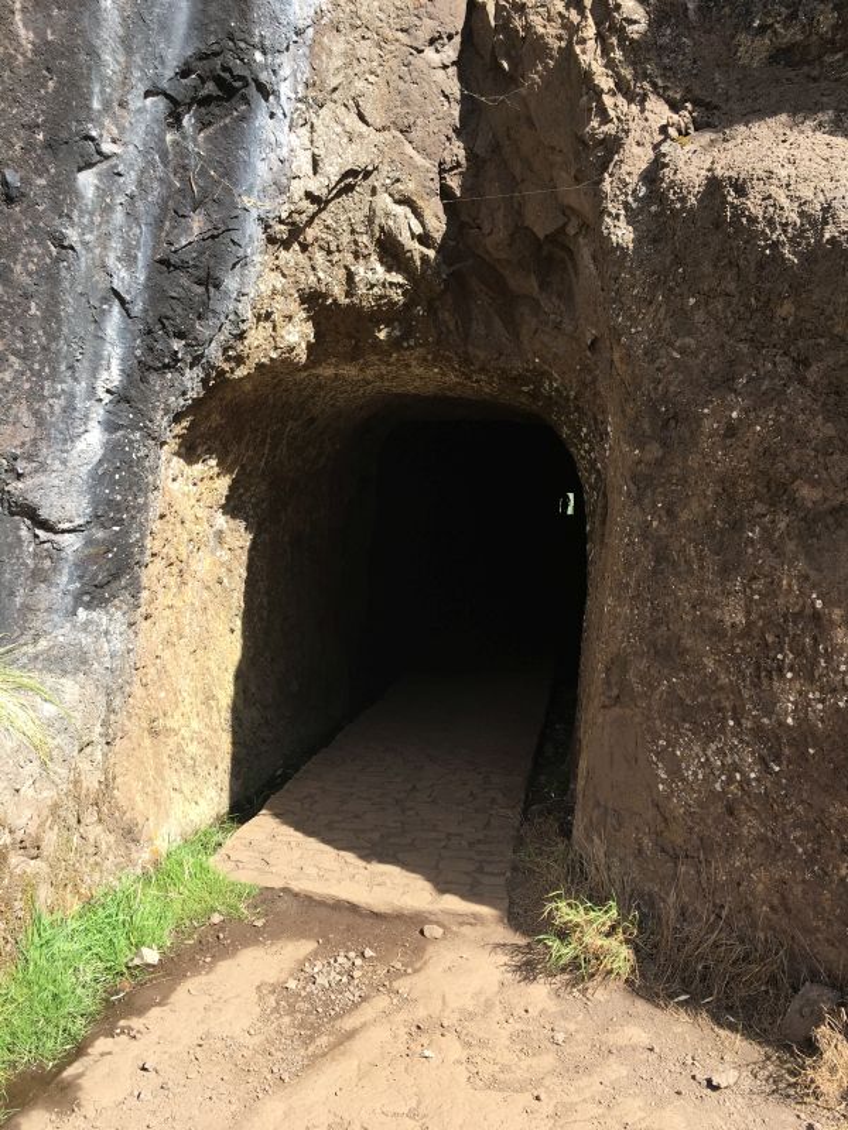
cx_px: 424
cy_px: 565
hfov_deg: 48.2
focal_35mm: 29
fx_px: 947
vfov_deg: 61.7
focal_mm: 4.15
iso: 25
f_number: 2.2
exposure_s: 1/364
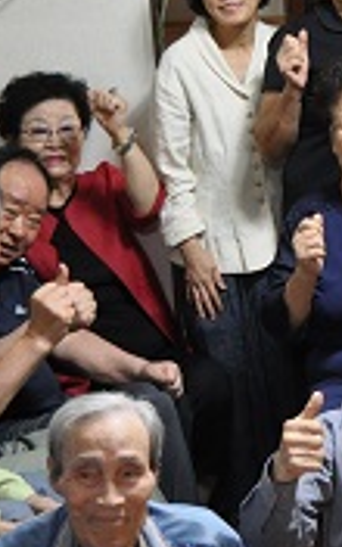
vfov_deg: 15.5
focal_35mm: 135
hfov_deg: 9.5
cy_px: 274
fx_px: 2013
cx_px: 438
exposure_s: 1/50
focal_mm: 26
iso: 1600
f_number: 4
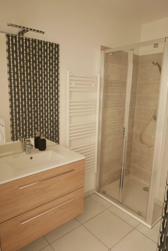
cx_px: 84
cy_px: 126
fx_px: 168
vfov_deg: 73.7
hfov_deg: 53.2
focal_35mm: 24
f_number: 1.7
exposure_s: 1/13
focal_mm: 10.9
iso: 200
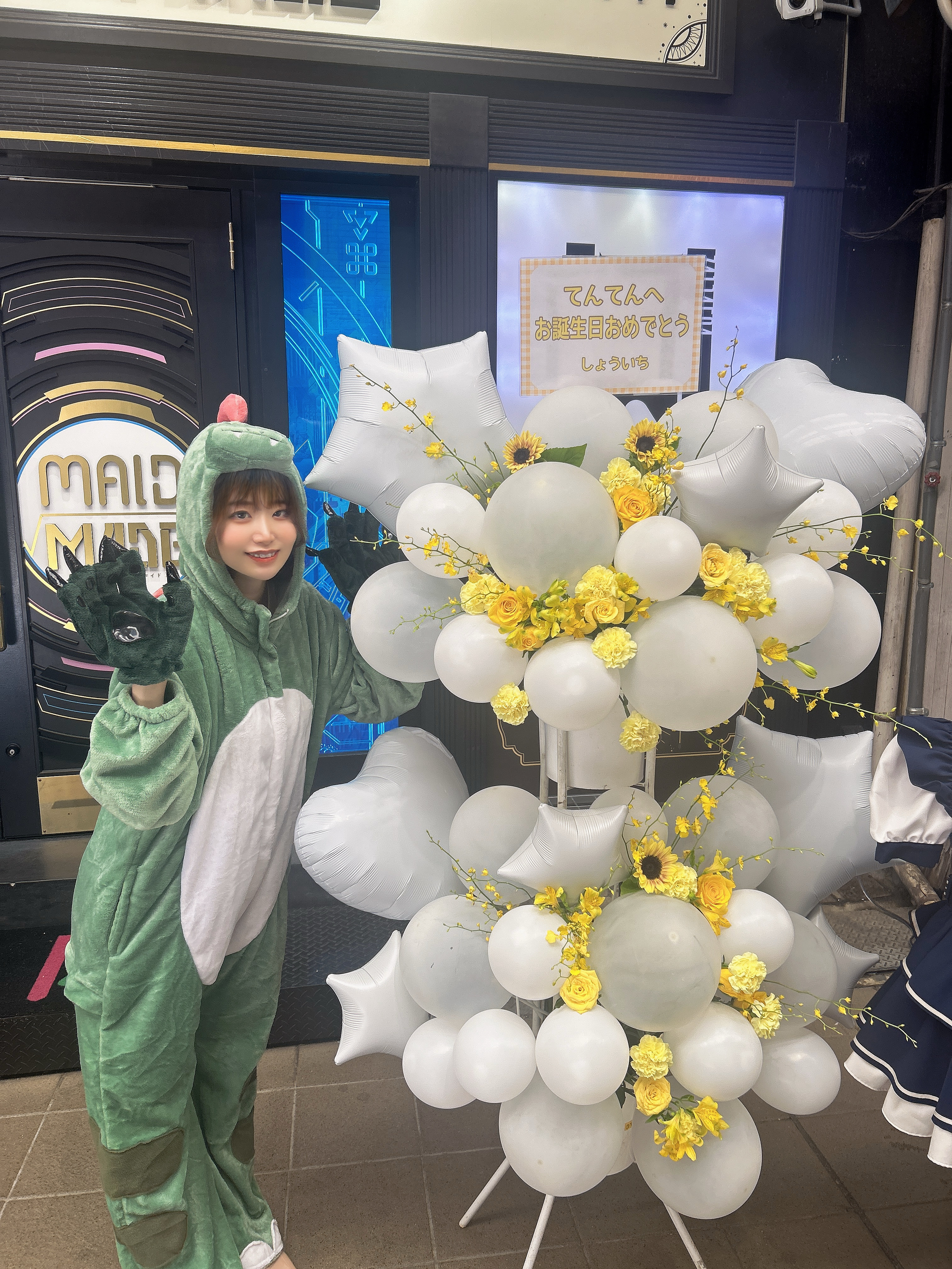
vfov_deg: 67.3
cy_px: 634
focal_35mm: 26
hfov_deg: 53.1
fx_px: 953
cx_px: 476
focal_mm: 5.7
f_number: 1.5
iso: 40
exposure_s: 1/254
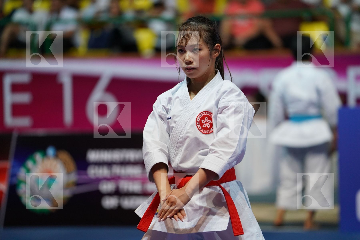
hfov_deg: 10.3
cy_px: 120
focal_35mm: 200
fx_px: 2000
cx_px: 180
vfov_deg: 6.9
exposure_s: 1/500
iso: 2000
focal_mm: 200
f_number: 2.8
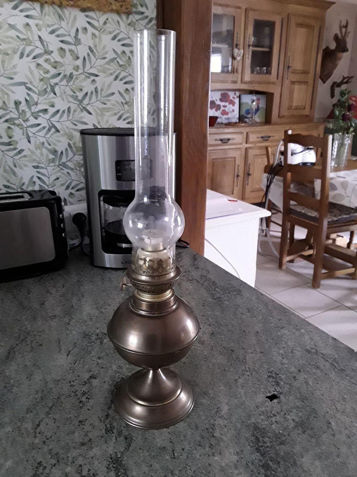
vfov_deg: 65.3
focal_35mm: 27
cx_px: 178
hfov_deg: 51.4
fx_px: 371
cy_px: 238
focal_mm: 2.91
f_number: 1.9
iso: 250
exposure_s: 1/17
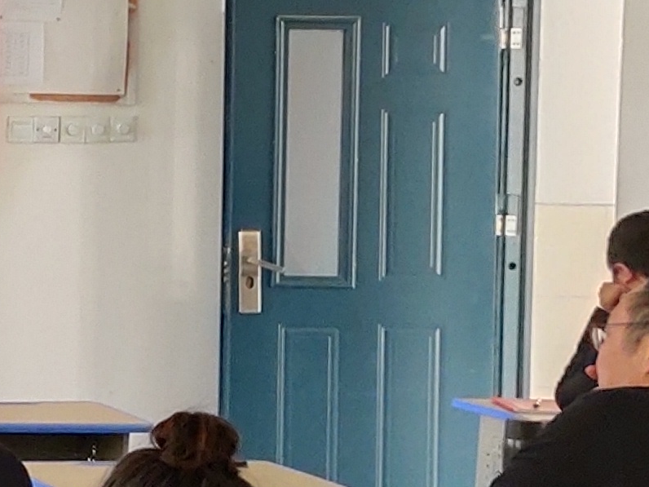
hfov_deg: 11.5
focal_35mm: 152
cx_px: -730
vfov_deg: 9.8
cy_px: 189
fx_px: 2850
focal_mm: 4.35
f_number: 1.8
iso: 280
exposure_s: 1/50
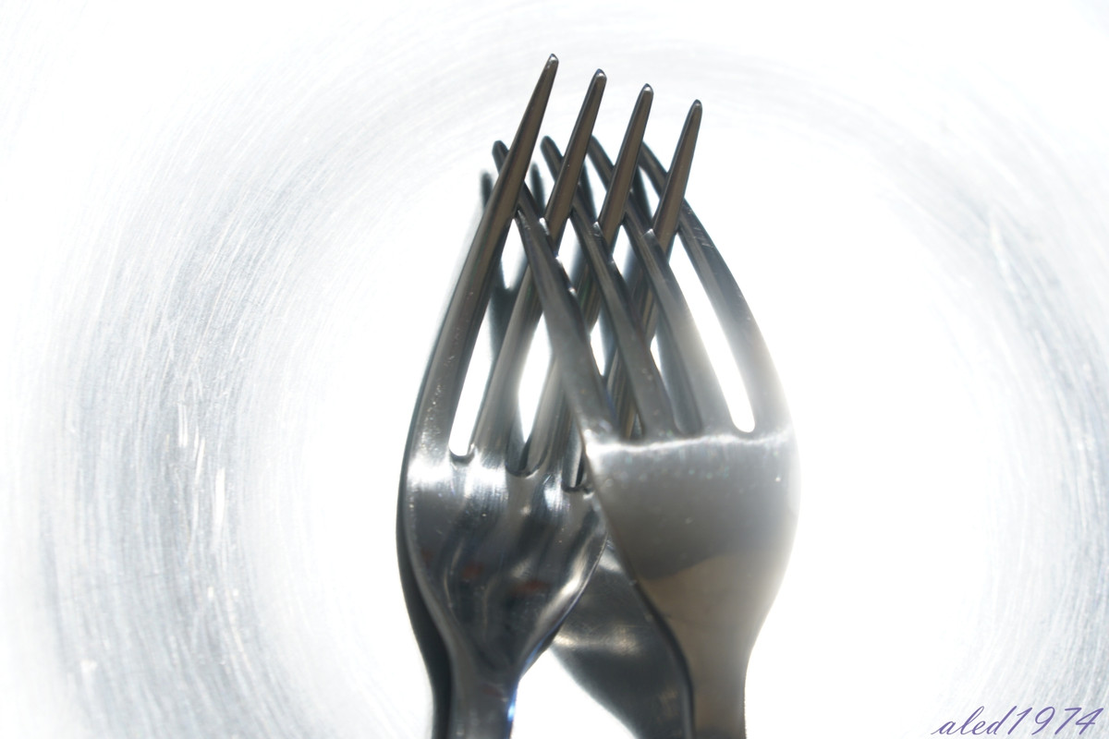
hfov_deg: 24.2
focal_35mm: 84
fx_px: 2587
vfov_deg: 16.3
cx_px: 554
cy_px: 370
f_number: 4
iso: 100
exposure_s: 1/4
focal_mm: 56
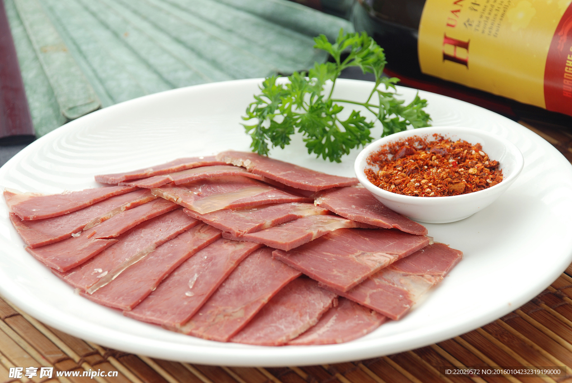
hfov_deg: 15.2
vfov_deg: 10.2
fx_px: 2147
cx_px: 286
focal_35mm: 135
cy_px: 192
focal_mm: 90
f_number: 7.1
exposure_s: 1/2
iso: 100
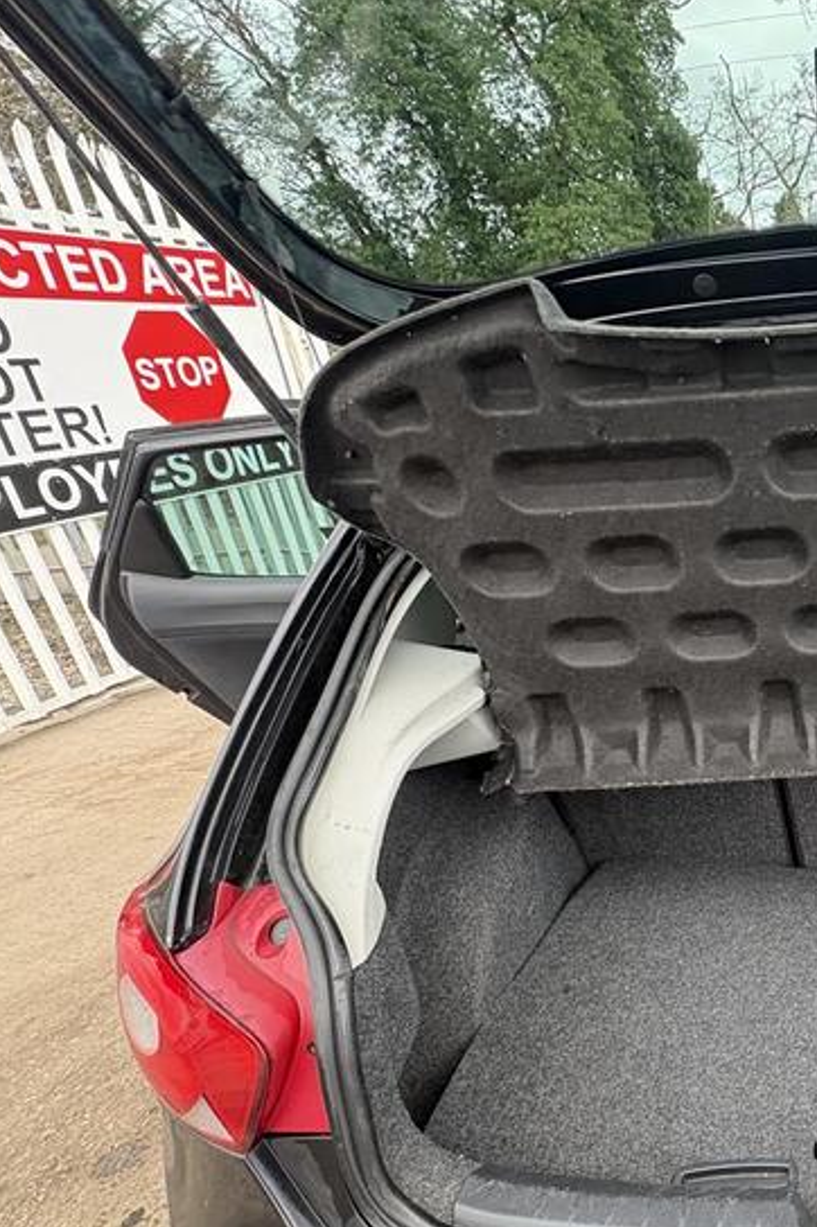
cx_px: 822
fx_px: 818
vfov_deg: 72.8
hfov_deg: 44.8
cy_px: 747
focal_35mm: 24
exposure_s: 1/99
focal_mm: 2.22
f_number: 2.2
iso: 160
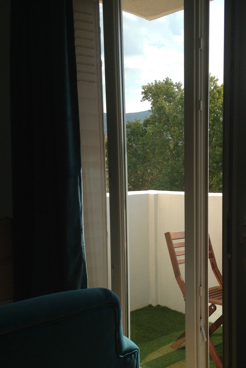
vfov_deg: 43.4
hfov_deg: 29.5
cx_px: 177
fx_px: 461
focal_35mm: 45
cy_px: 218
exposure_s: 1/1106
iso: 50
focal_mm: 4.12
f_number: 2.4
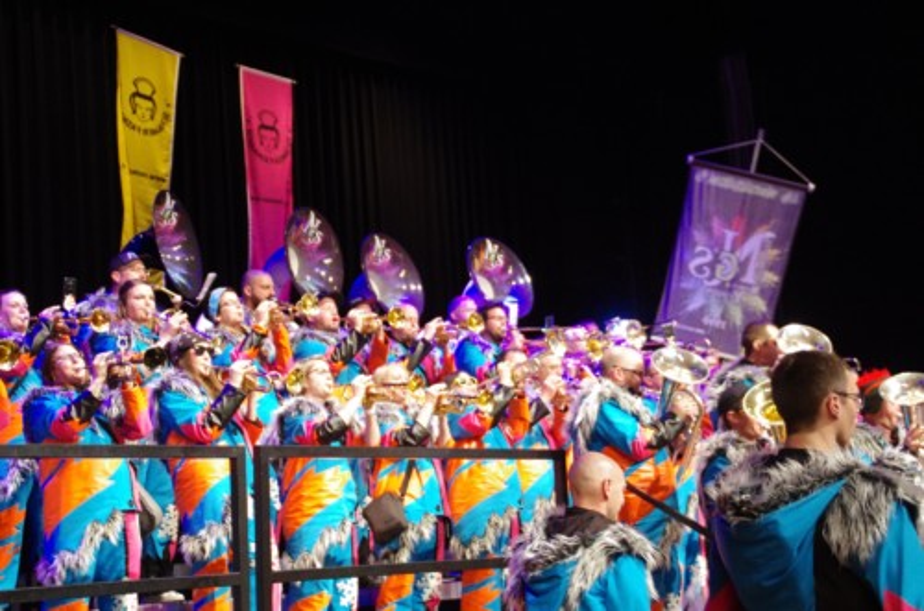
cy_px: 306
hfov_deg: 28.1
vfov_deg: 18.8
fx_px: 1844
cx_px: 462
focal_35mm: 72
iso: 3200
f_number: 4.5
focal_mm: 48
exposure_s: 1/30
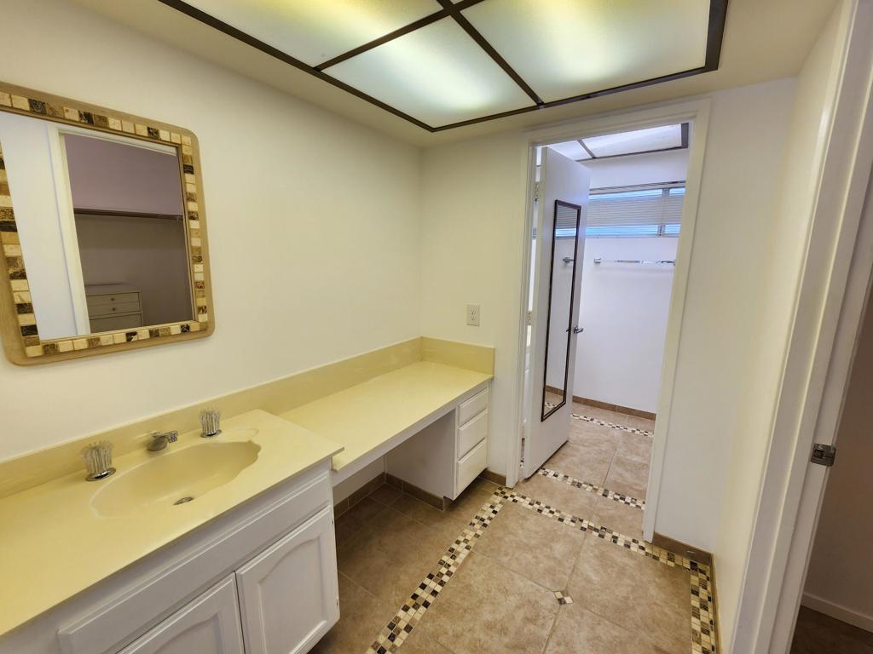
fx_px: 328
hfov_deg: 106.2
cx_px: 436
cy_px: 327
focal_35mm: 13
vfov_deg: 89.9
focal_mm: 2.2
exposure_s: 1/60
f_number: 2.2
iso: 64
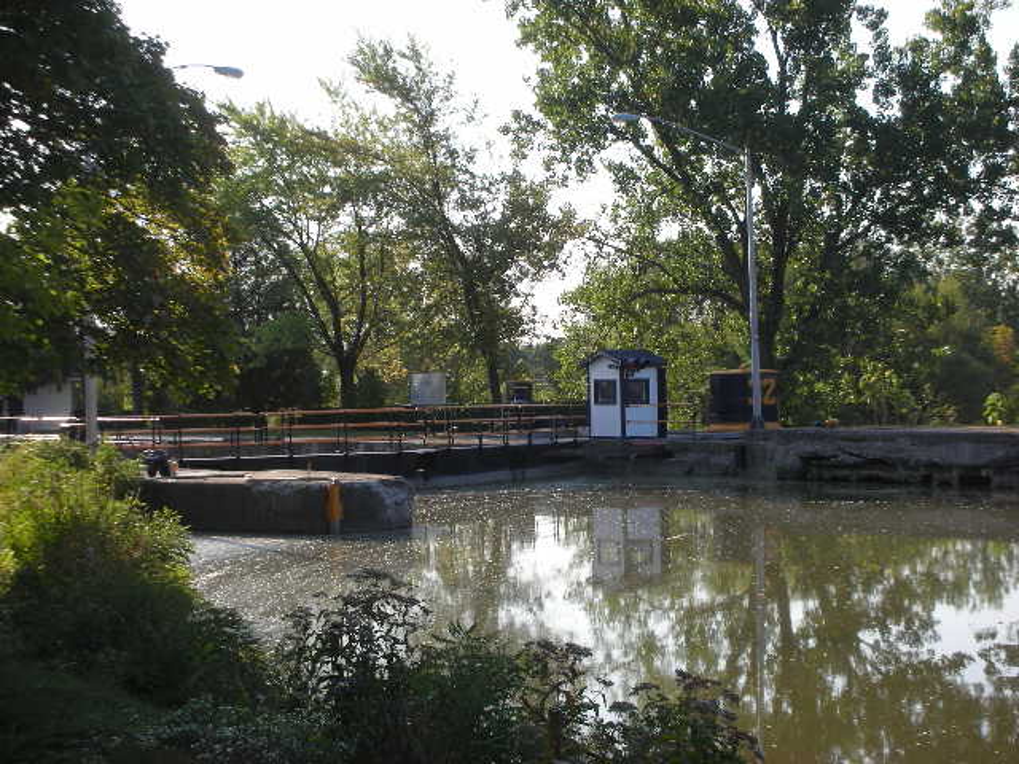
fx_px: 1796
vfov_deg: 24.0
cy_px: 382
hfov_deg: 31.7
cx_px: 510
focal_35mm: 61
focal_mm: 10.1
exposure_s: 1/200
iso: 50
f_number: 4
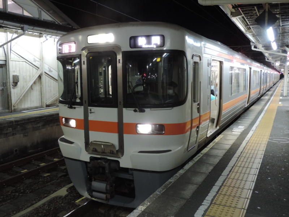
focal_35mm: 33
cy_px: 108
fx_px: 276
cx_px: 144
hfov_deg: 55.4
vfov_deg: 42.9
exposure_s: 1/13
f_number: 3.2
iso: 560
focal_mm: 5.8
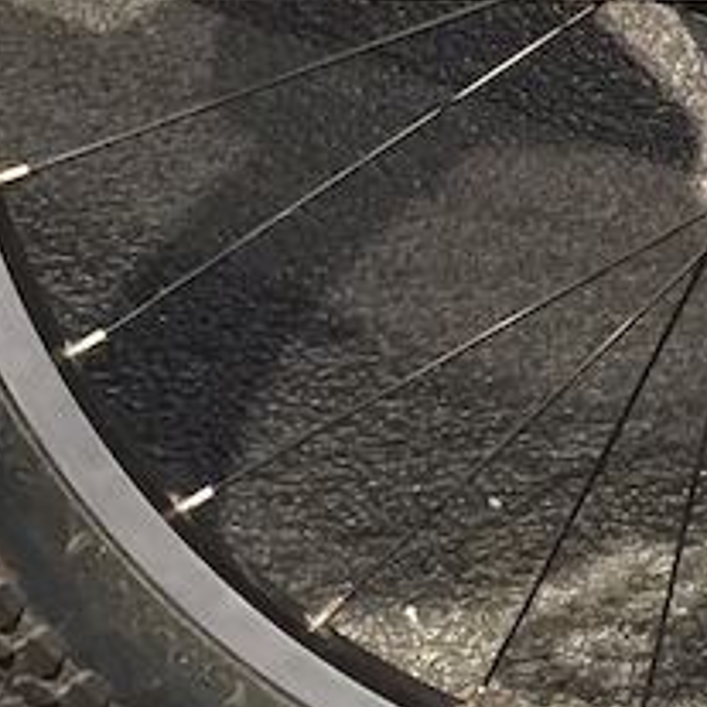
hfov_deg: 16.8
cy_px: -20
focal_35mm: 99
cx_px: 861
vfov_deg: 17.1
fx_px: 2288
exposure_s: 1/15
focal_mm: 4.15
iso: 250
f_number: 2.2
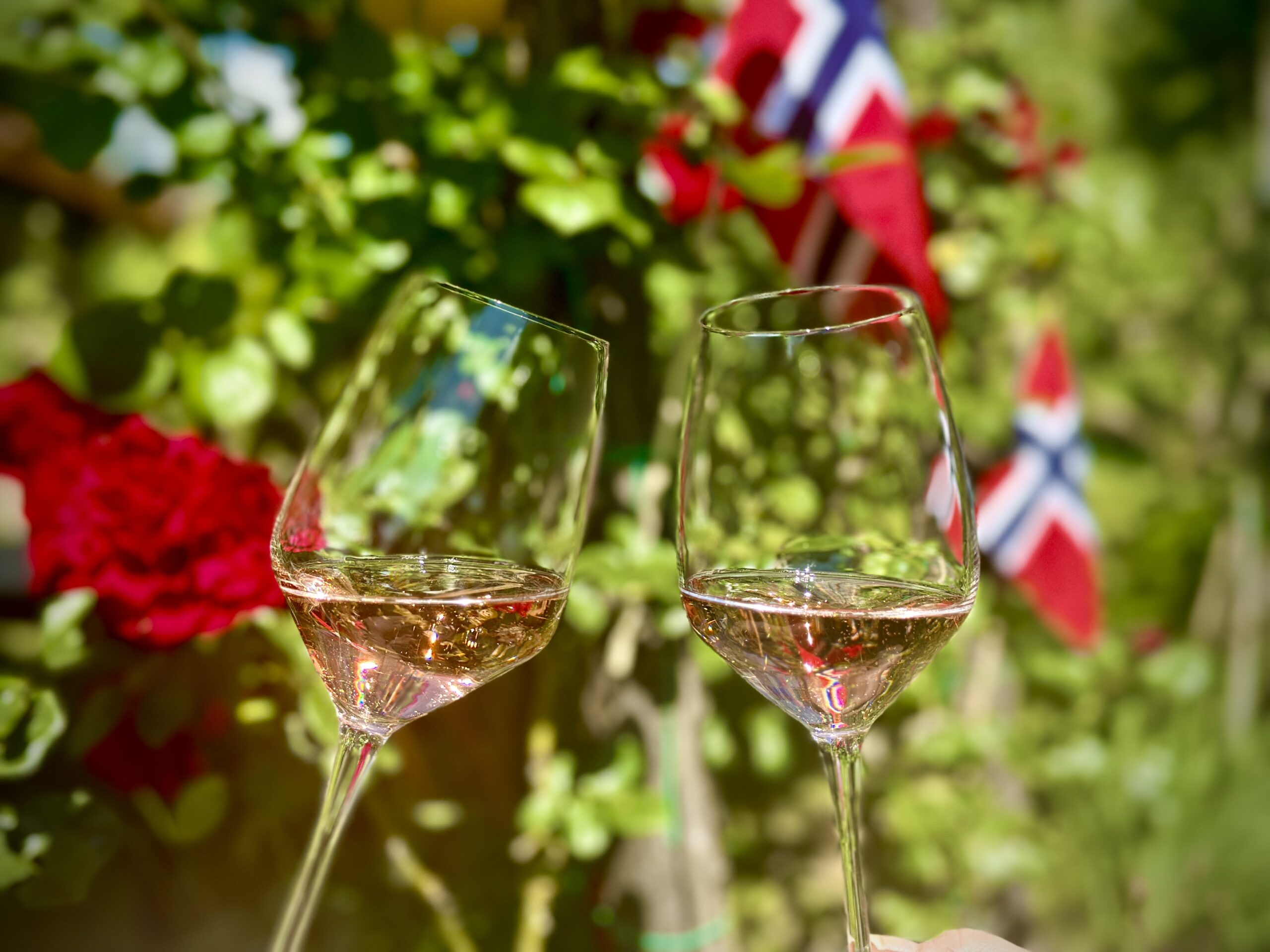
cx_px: 635
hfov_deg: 39.7
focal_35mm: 48
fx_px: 1761
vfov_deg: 30.3
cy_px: 476
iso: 80
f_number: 1.78
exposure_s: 1/2597
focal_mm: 6.86
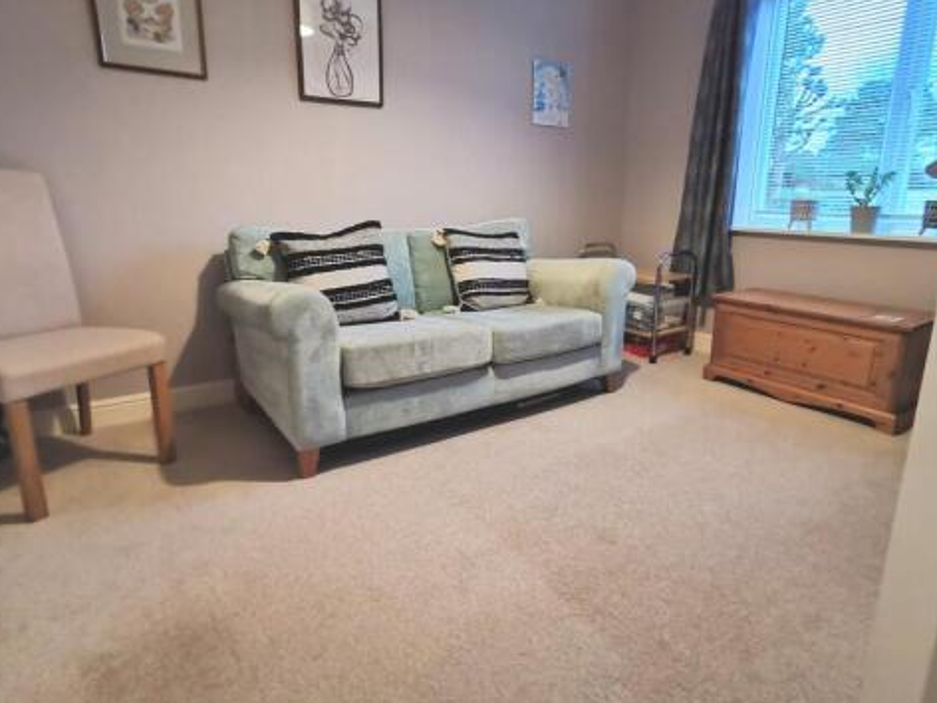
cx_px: 485
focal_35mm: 21
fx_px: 568
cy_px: 321
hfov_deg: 79.0
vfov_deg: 63.3
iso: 640
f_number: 2.2
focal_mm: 2.26
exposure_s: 1/33.3
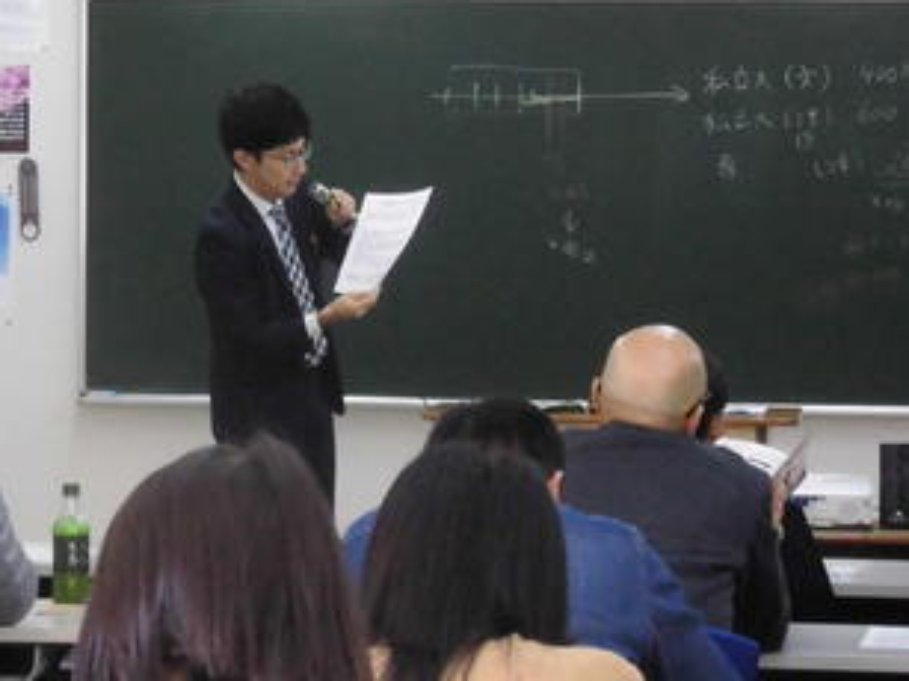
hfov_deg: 14.9
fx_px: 3465
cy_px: 289
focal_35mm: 132
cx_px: 311
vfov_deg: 11.2
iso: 800
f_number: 4.6
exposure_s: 1/100
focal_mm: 14.4
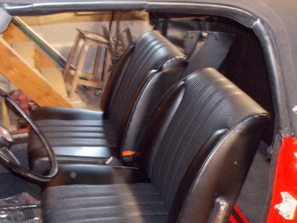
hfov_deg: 43.9
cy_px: 164
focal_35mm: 43
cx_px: 147
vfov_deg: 33.0
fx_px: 369
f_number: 3.3
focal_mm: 4.1
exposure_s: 1/5
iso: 400
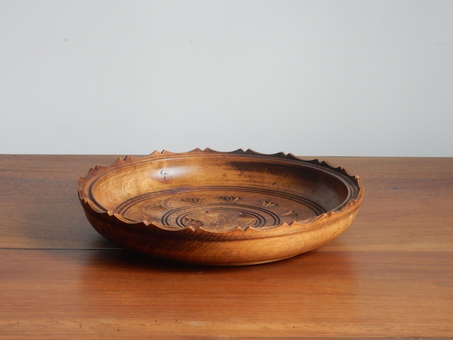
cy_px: 170
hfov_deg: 14.2
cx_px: 226
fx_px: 1819
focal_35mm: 139
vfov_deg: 10.7
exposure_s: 1/15
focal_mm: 24.7
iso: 400
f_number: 6
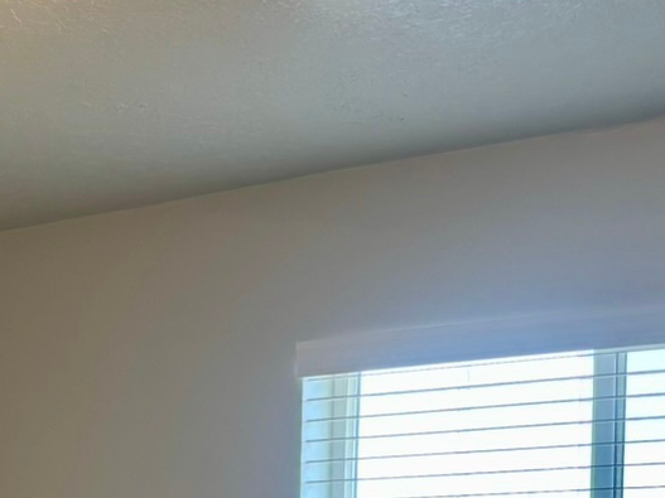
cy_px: 683
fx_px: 1940
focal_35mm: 101
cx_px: -93
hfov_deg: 18.6
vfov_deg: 14.0
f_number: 1.6
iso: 125
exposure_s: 1/120
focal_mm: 5.96
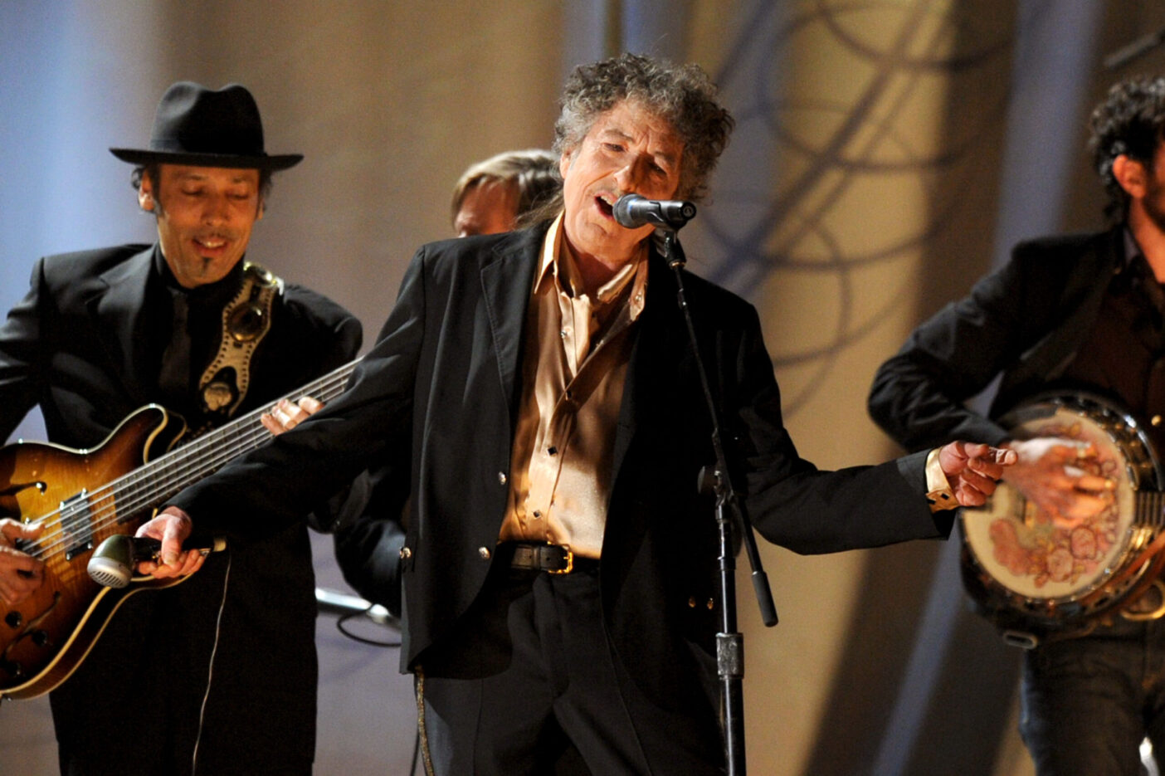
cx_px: 582
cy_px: 388
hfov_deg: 5.2
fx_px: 12939
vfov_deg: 3.4
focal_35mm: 400
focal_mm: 400
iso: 2500
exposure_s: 1/250
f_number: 3.2
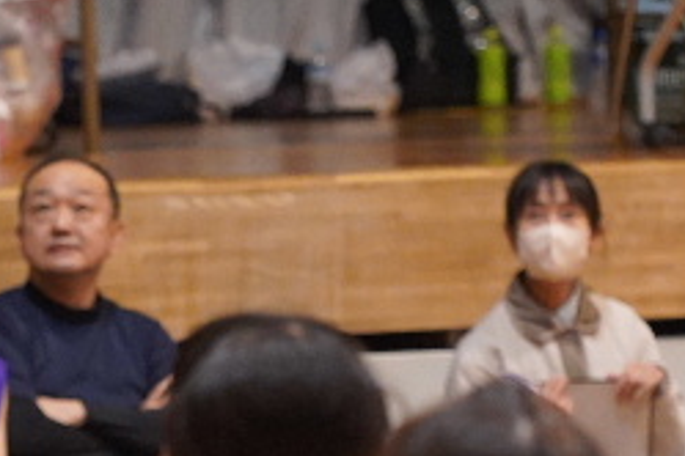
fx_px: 9932
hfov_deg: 3.9
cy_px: 246
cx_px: -44
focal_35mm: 522
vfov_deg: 2.6
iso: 4000
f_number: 4
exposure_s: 1/160
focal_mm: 110
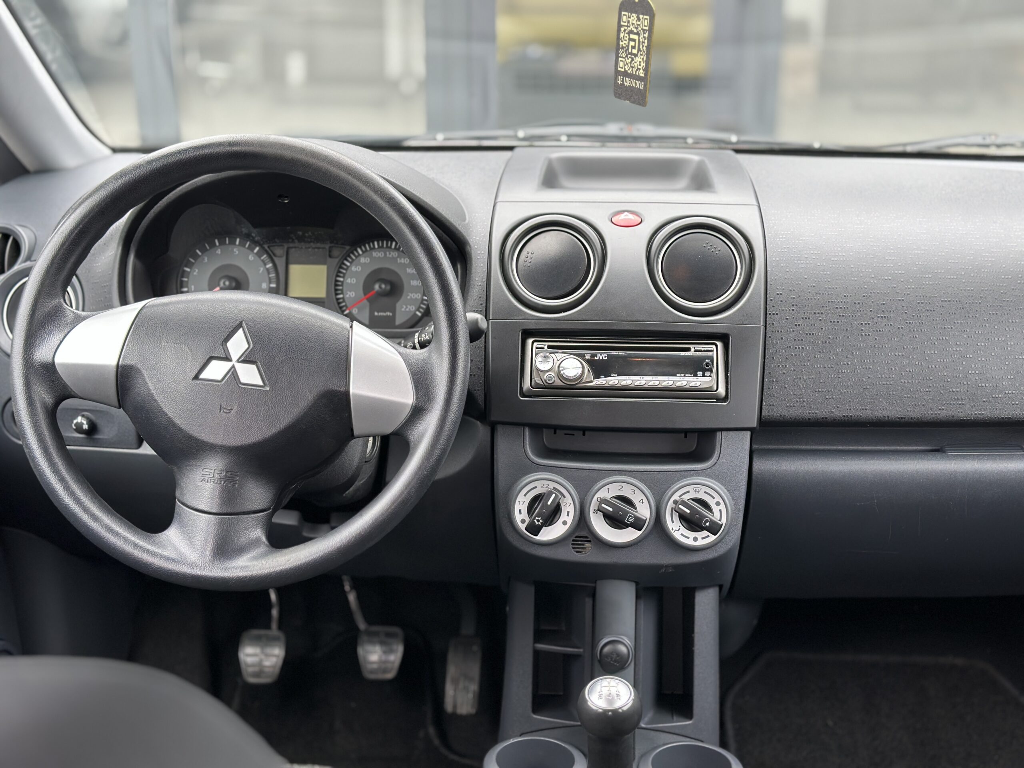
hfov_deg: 39.7
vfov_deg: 30.3
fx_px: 1420
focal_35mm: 48
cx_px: 512
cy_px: 384
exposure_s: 1/121
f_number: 1.78
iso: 100
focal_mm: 6.86
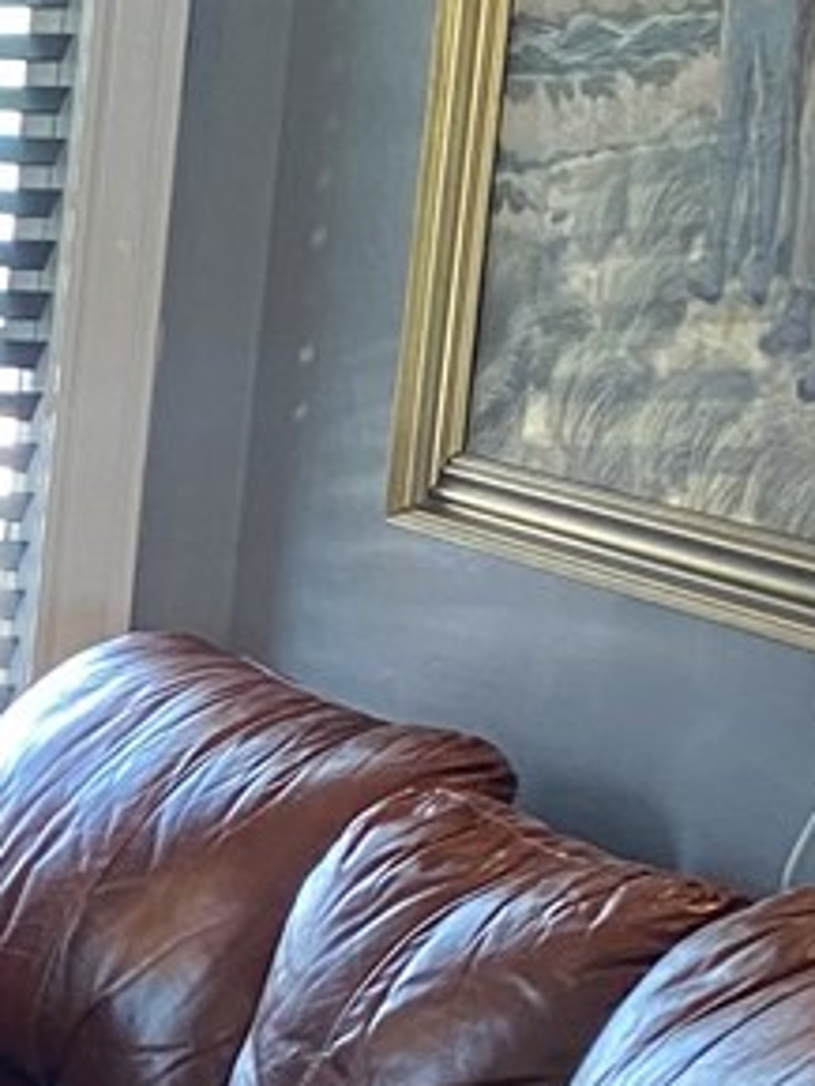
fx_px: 4329
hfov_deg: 9.4
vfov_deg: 14.0
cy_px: 1142
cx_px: -1266
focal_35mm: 138
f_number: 1.8
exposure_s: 1/60
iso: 200
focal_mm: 4.25
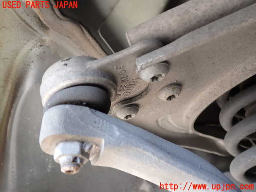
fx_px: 222
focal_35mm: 30
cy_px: 96
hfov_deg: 60.0
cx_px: 128
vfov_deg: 46.8
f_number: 2.3
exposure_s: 1/60
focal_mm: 5.4
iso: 160
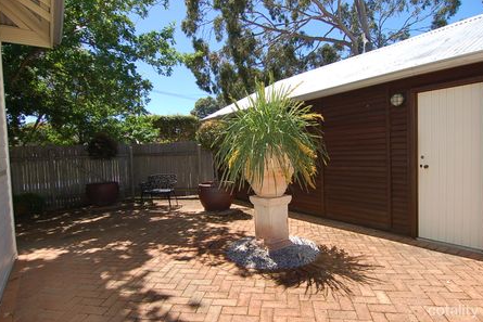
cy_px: 163
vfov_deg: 64.6
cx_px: 241
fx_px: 255
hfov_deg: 86.9
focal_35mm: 19
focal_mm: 12
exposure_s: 1/500
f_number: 5.6
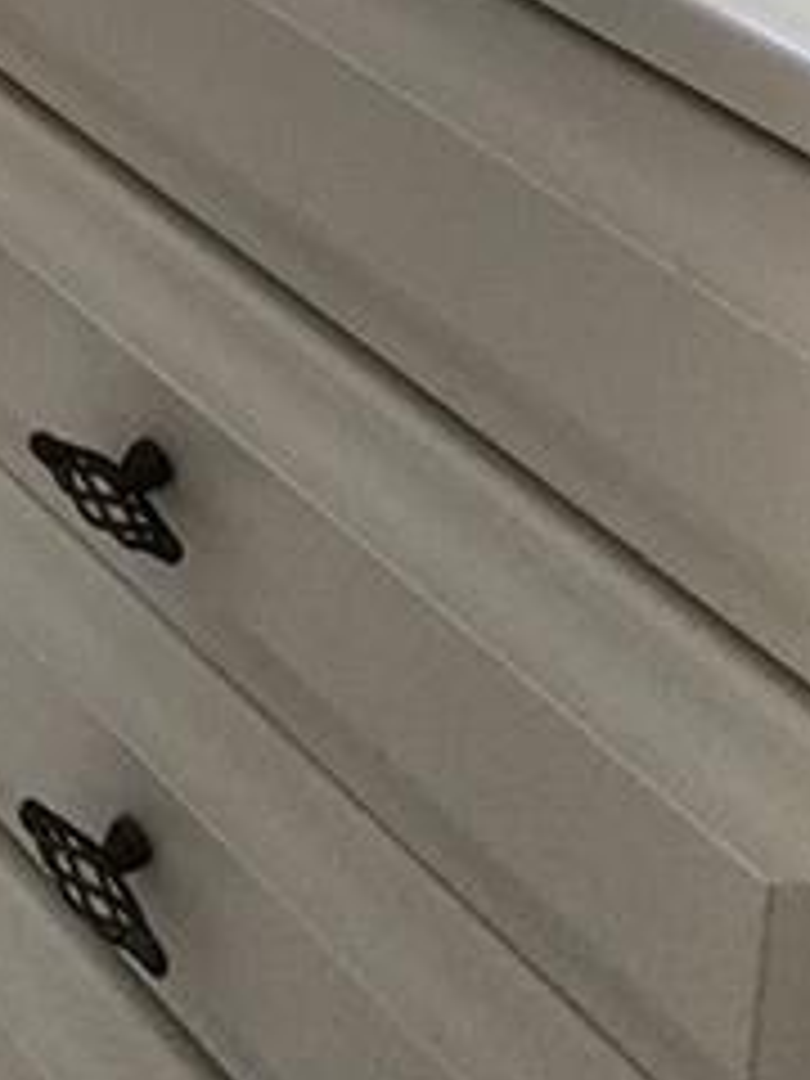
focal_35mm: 65
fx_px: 2028
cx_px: -810
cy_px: -1282
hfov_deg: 16.8
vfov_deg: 17.0
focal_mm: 1.74
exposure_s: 1/120
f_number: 2.2
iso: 80
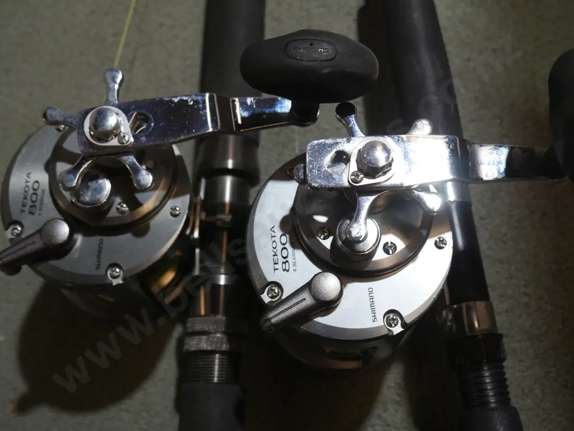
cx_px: 287
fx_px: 763
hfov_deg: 41.2
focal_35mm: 46
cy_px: 216
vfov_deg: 31.5
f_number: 5.1
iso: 400
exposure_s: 1/60
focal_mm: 23
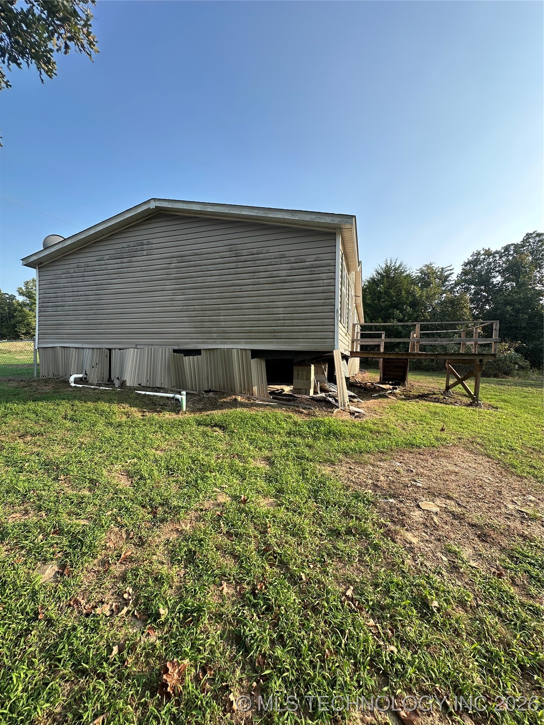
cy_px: 362
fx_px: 293
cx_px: 272
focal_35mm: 14
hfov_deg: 85.7
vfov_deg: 102.1
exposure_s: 1/403
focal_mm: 2.22
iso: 40
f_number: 2.2
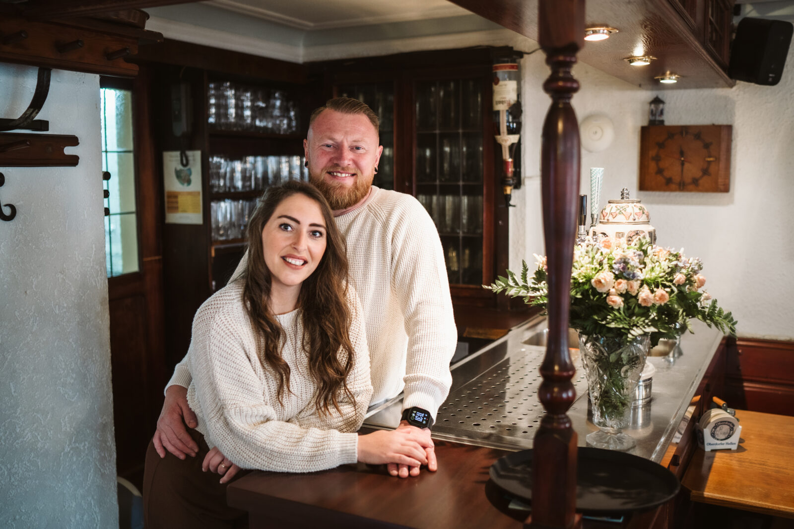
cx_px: 397
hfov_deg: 54.4
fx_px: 772
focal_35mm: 35
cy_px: 264
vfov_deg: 37.9
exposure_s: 1/100
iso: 800
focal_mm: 35
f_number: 2
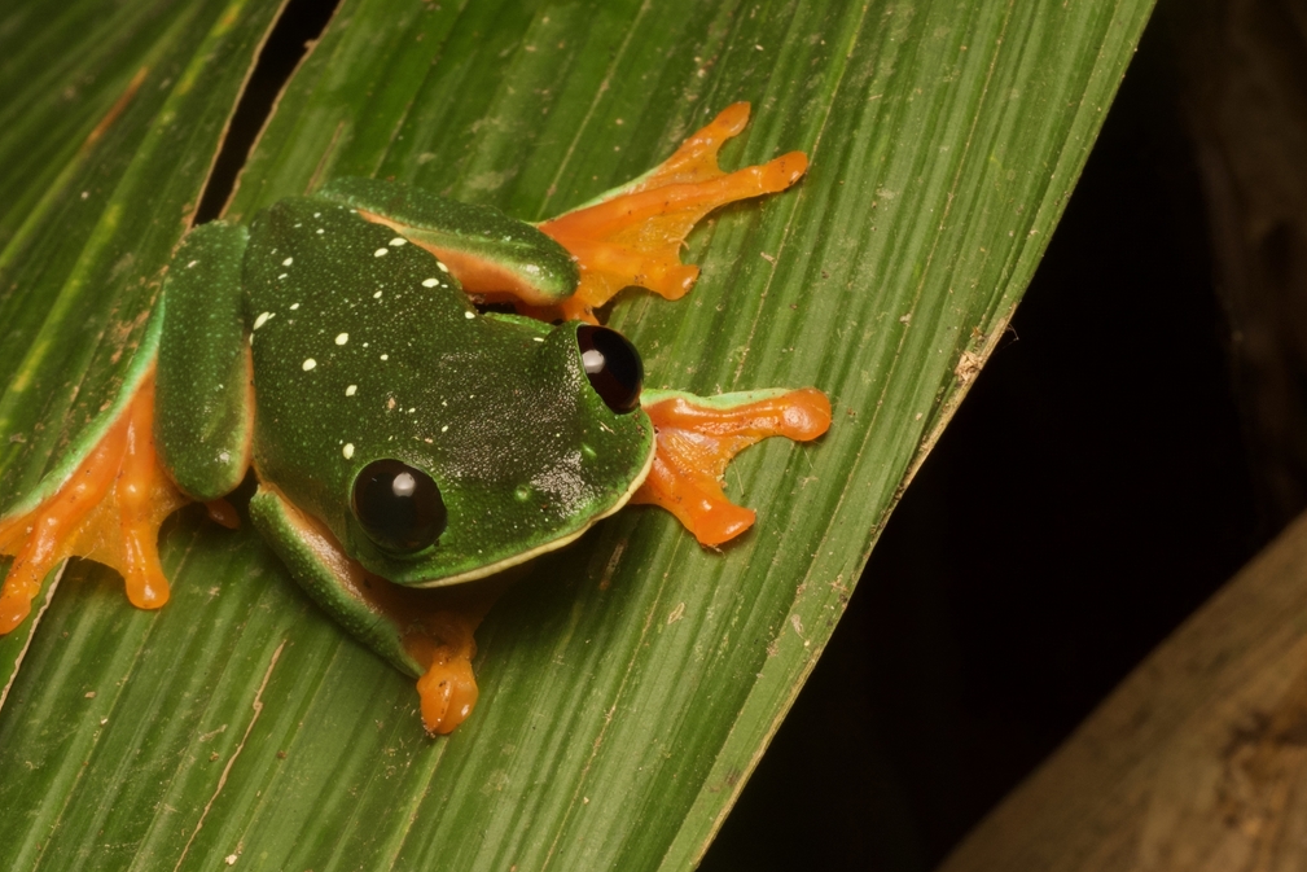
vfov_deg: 9.7
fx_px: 5119
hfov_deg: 14.5
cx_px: 611
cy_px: 468
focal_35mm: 141
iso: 800
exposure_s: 1/60
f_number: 18
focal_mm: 60
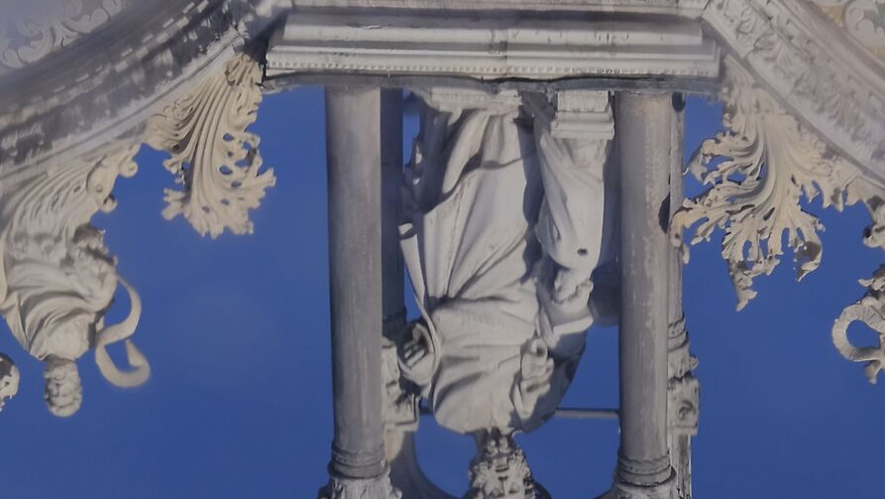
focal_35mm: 318
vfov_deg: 3.8
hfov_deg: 6.8
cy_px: 664
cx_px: 349
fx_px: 7465
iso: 160
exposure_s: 1/1000
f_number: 2
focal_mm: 75
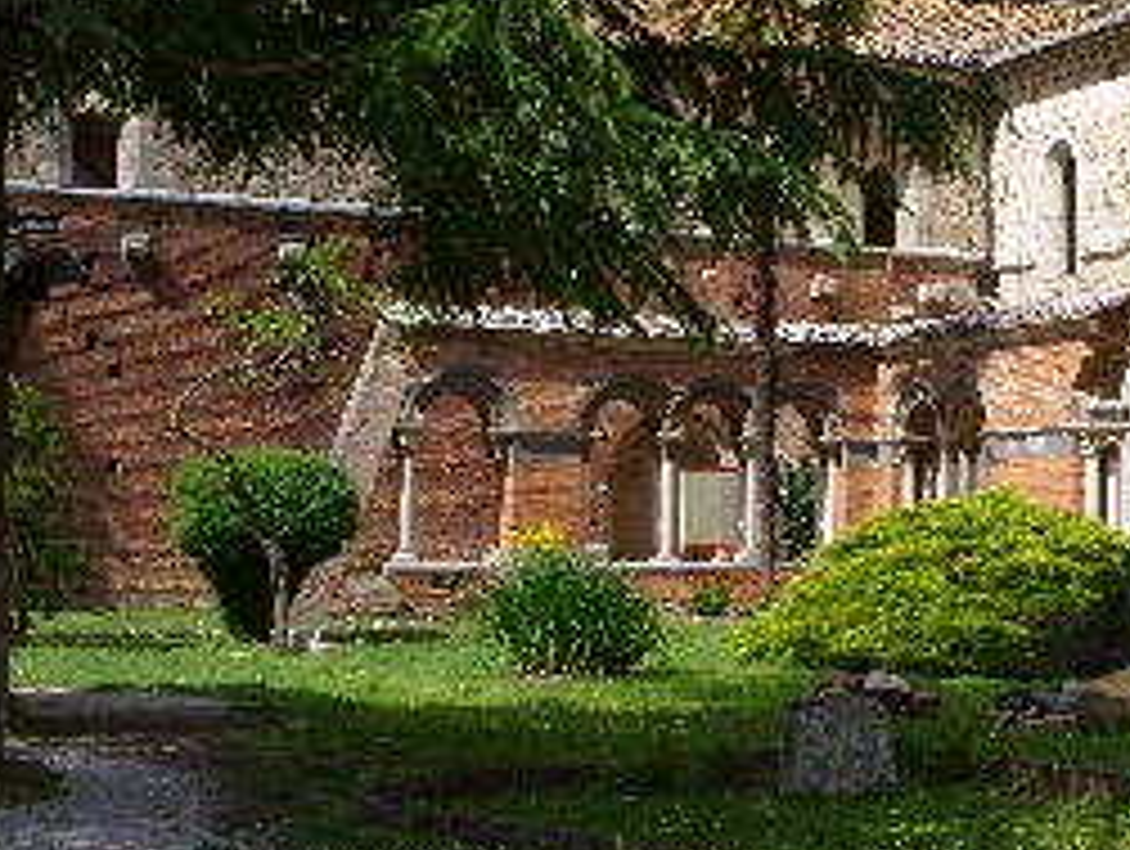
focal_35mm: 68
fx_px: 2223
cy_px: 234
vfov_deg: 21.5
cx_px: 981
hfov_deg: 27.6
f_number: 5.7
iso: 50
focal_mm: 7.8
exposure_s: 1/369
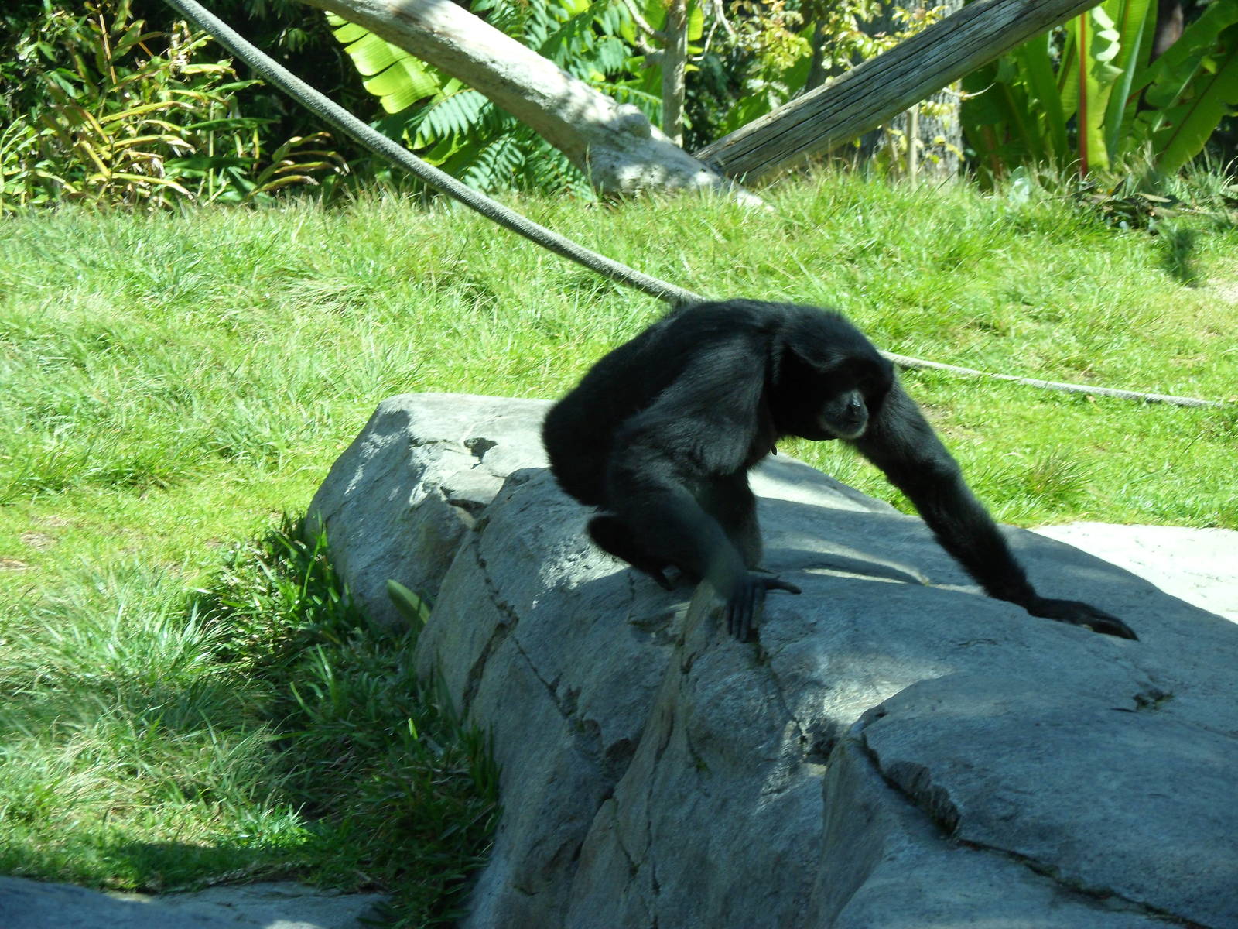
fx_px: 5794
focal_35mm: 162
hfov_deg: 12.2
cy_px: 464
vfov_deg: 9.2
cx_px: 619
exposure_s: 1/90
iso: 80
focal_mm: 28.7
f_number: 5.5
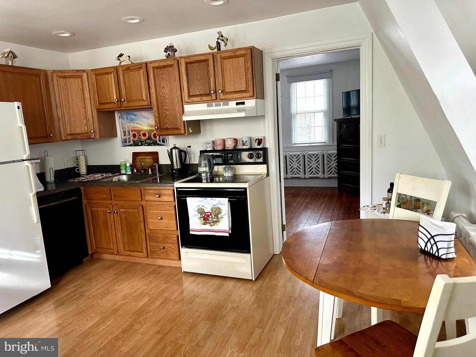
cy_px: 178
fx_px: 330
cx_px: 238
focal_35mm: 24
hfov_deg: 71.6
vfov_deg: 56.8
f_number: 1.78
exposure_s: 1/63
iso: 250
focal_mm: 6.86
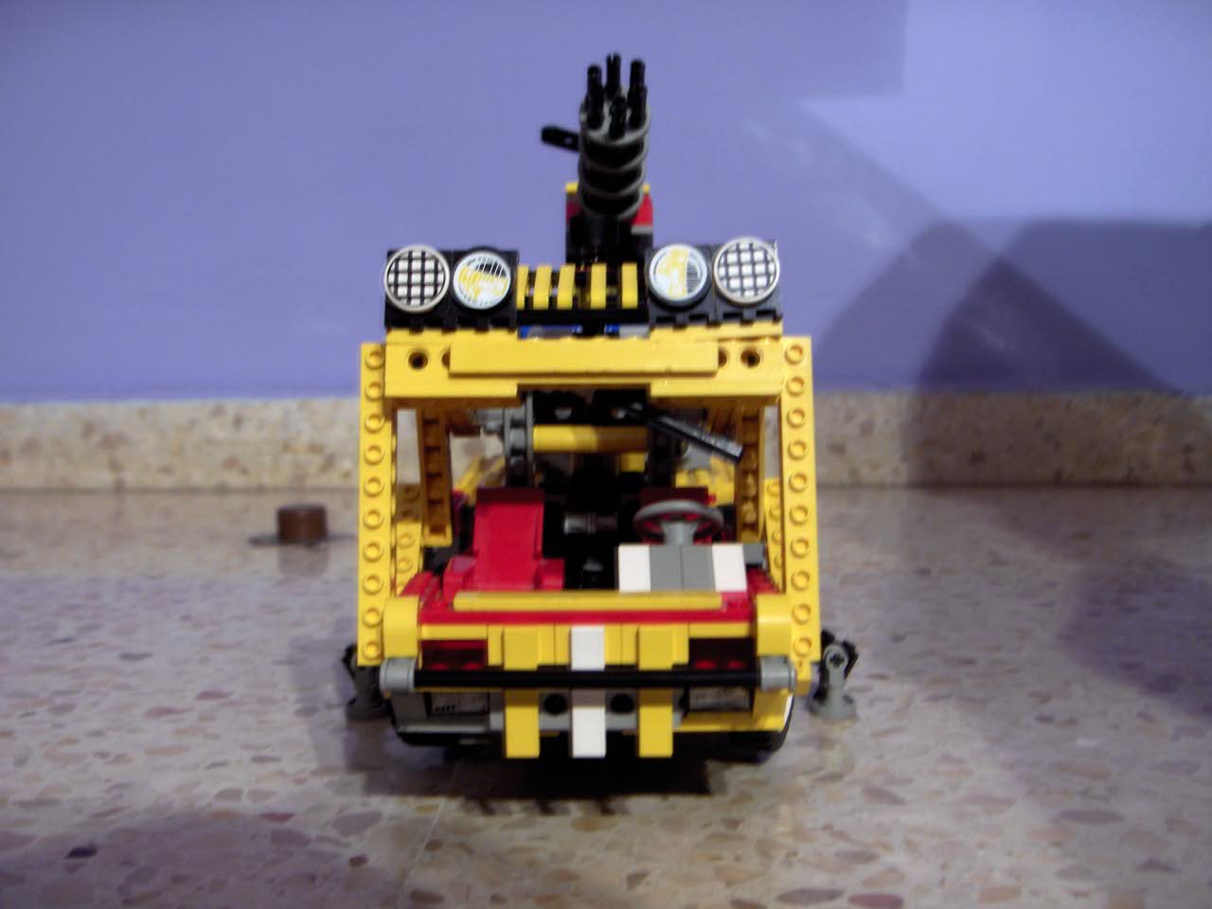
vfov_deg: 36.8
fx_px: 1365
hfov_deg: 47.9
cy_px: 454
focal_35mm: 39
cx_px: 606
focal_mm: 8
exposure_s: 1.09
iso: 100
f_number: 2.8
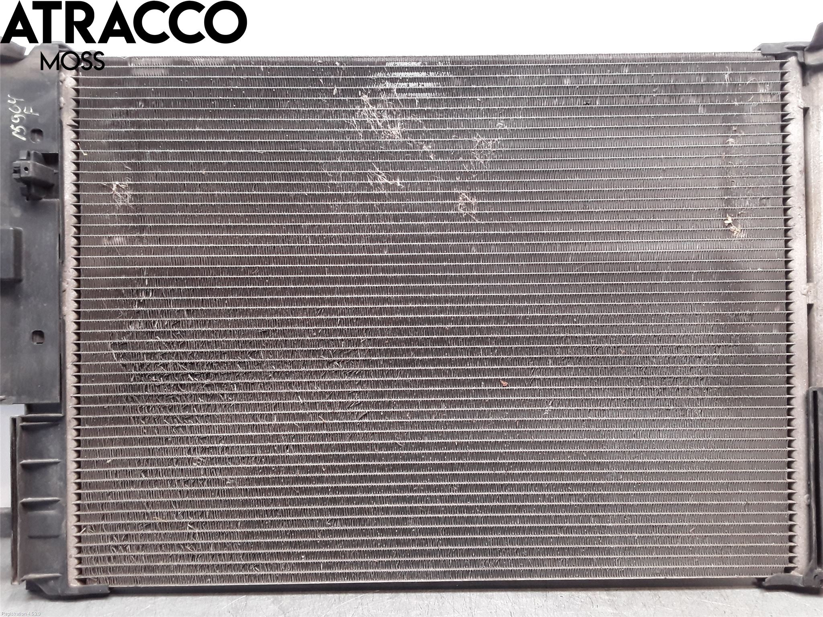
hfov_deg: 63.4
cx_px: 412
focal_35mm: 28
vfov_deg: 49.7
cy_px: 308
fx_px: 666
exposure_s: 1/50
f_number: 1.9
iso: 100
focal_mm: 2.91
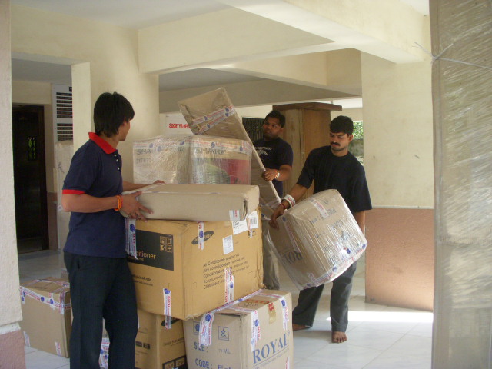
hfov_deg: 49.0
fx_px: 540
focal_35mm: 38
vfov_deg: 37.7
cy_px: 184
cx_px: 246
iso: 320
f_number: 3.3
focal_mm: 6.3
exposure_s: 1/250
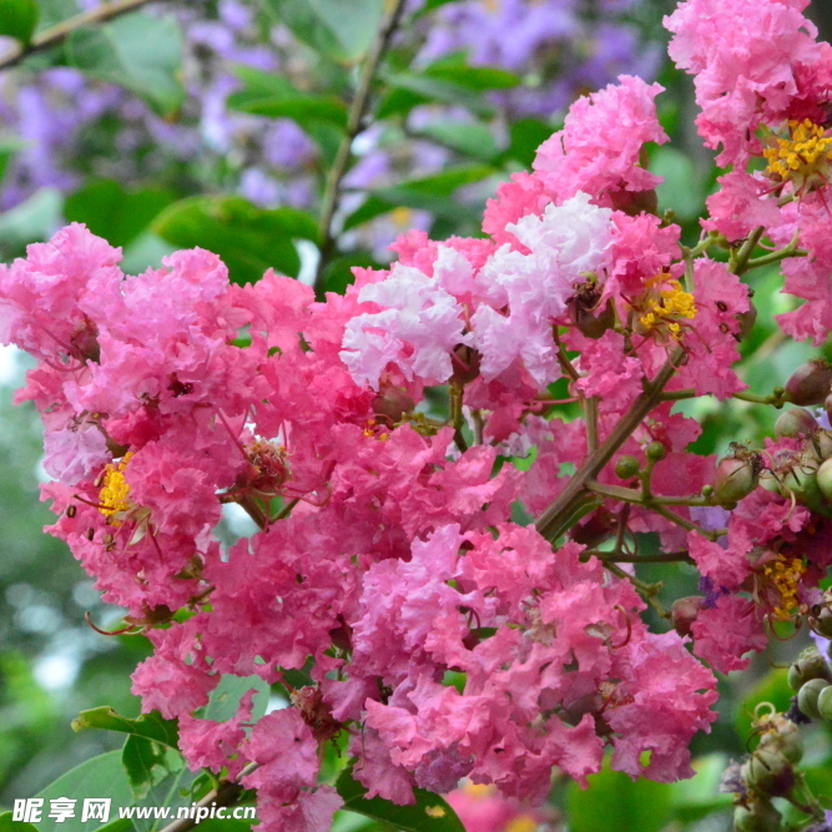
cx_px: 631
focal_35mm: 176
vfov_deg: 9.9
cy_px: 409
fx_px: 4786
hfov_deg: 9.9
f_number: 20
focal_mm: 90
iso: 6400
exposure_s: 1/250
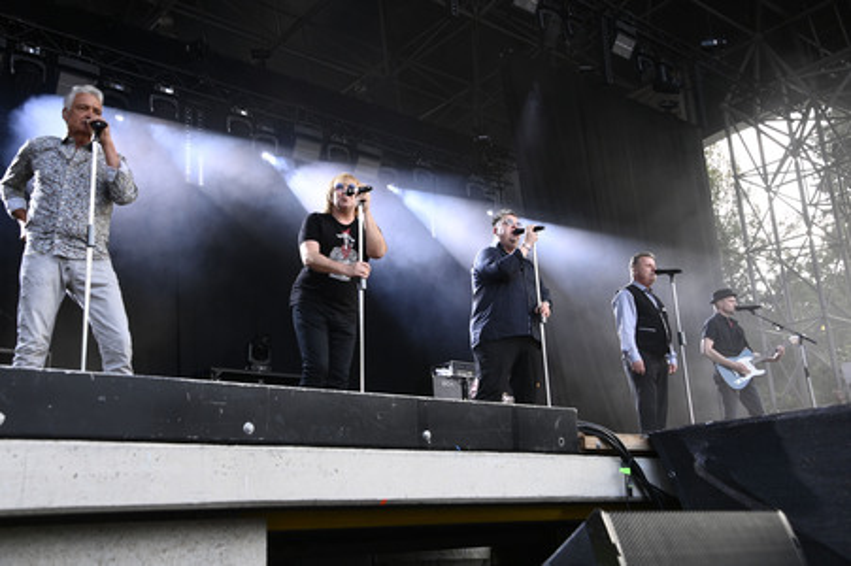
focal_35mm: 36
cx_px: 426
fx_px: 850
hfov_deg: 53.2
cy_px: 283
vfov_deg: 36.8
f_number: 5.6
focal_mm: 36
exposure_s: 1/250
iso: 1250
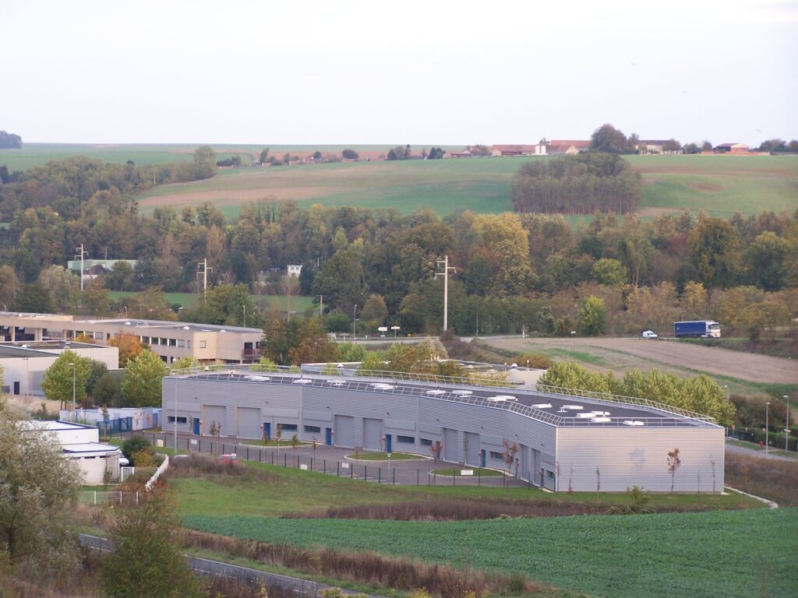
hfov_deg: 15.4
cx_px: 399
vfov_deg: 11.6
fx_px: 2951
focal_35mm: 128
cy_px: 299
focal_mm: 21.2
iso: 100
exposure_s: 1/60
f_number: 3.2
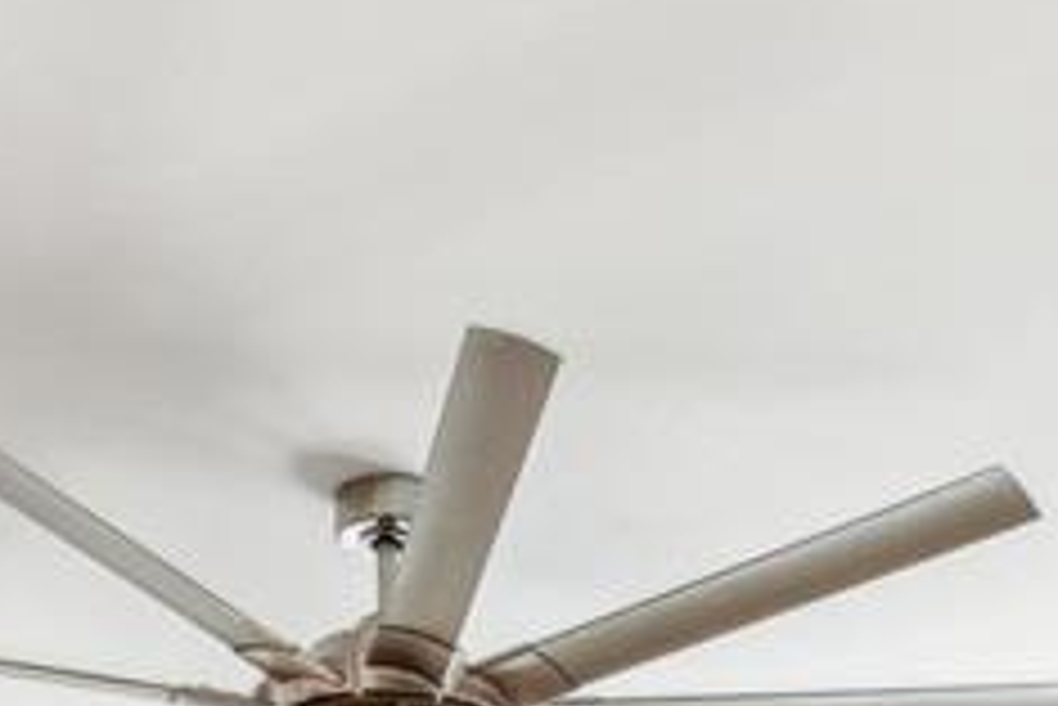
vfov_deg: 11.9
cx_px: 450
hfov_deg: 23.3
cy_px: 1814
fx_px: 2558
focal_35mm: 87
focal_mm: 16
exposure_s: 1/50
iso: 400
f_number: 6.3
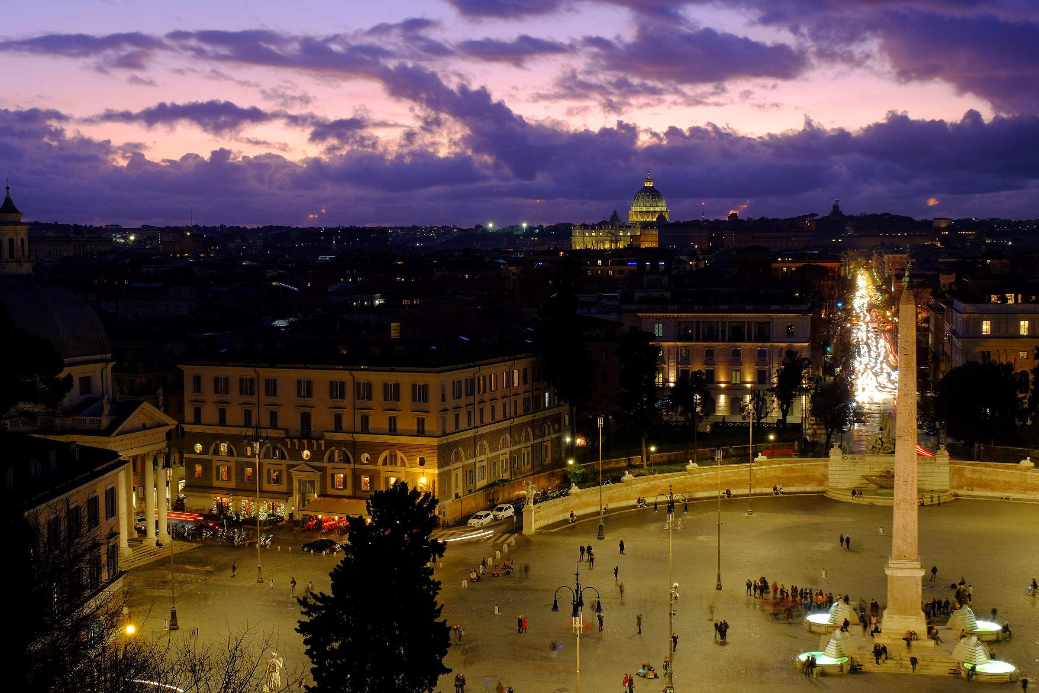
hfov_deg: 38.9
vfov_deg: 26.5
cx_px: 520
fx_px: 1472
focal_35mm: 51
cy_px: 346
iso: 200
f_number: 11
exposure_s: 3
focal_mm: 34
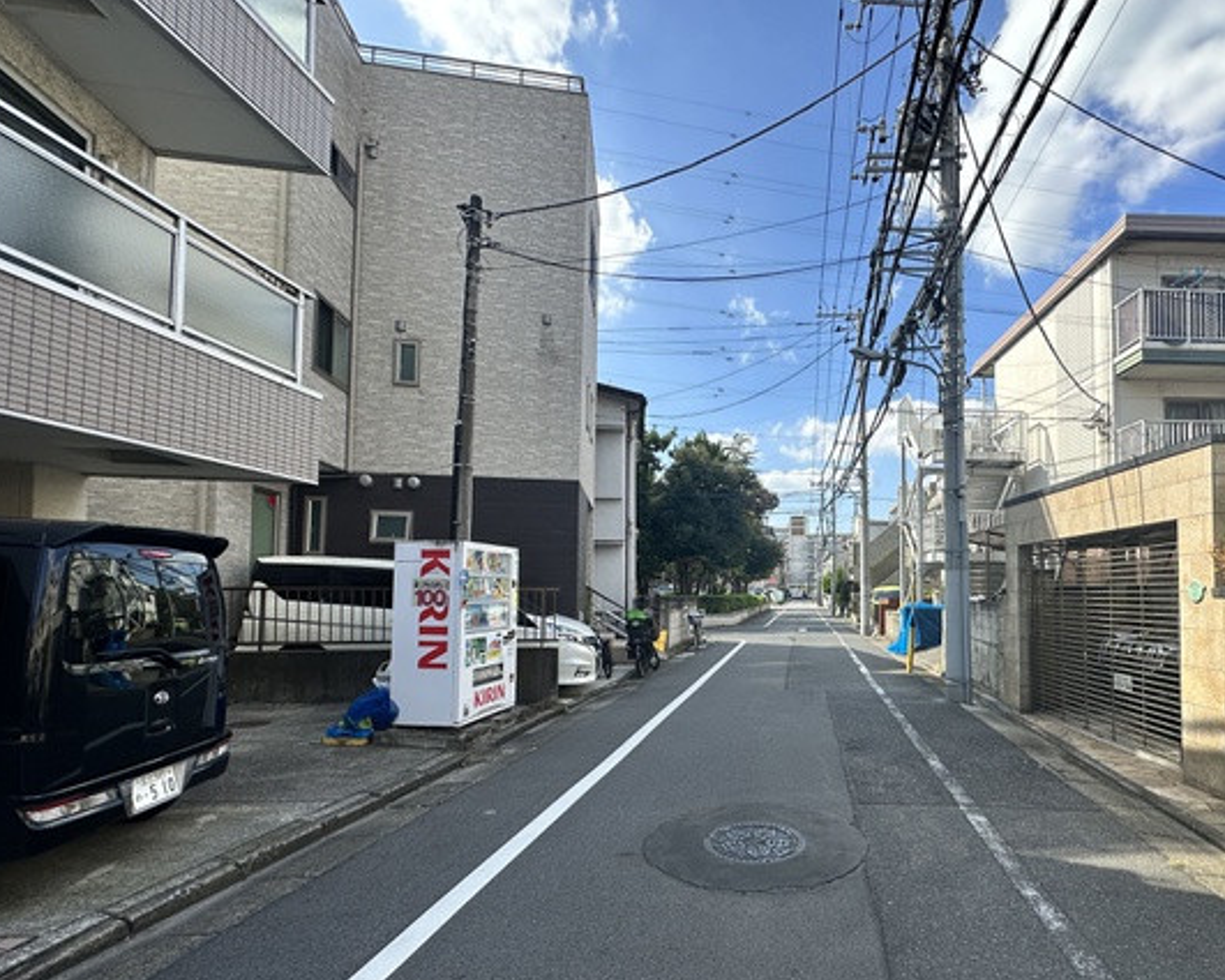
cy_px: 564
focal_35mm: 18
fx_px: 653
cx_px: 759
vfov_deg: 73.4
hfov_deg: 84.8
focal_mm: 2.22
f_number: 2.2
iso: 50
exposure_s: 1/997
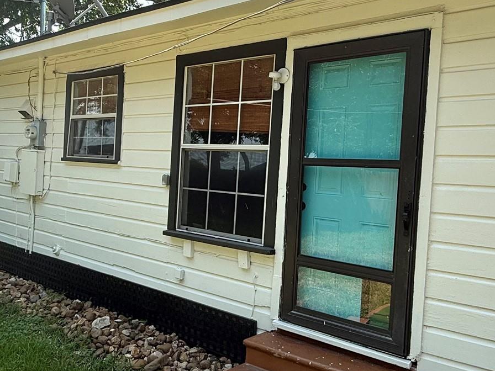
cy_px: 190
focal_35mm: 32
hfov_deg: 56.8
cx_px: 229
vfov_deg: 44.2
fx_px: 458
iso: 50
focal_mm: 2.22
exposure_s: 1/386
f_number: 2.2
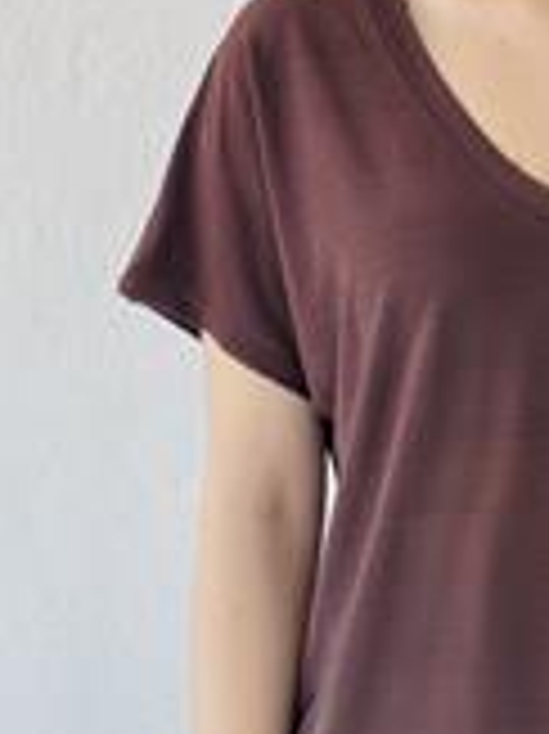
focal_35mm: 157
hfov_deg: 9.3
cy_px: 272
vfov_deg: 12.6
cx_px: 608
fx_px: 3324
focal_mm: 6.76
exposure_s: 1/100
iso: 50
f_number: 1.78
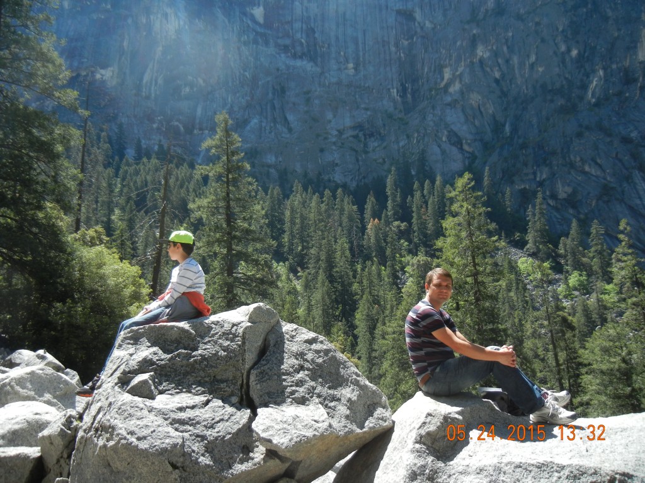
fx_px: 559
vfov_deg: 46.8
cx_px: 322
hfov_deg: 60.0
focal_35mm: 30
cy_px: 242
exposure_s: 1/563
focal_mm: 5.4
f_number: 3.5
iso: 160
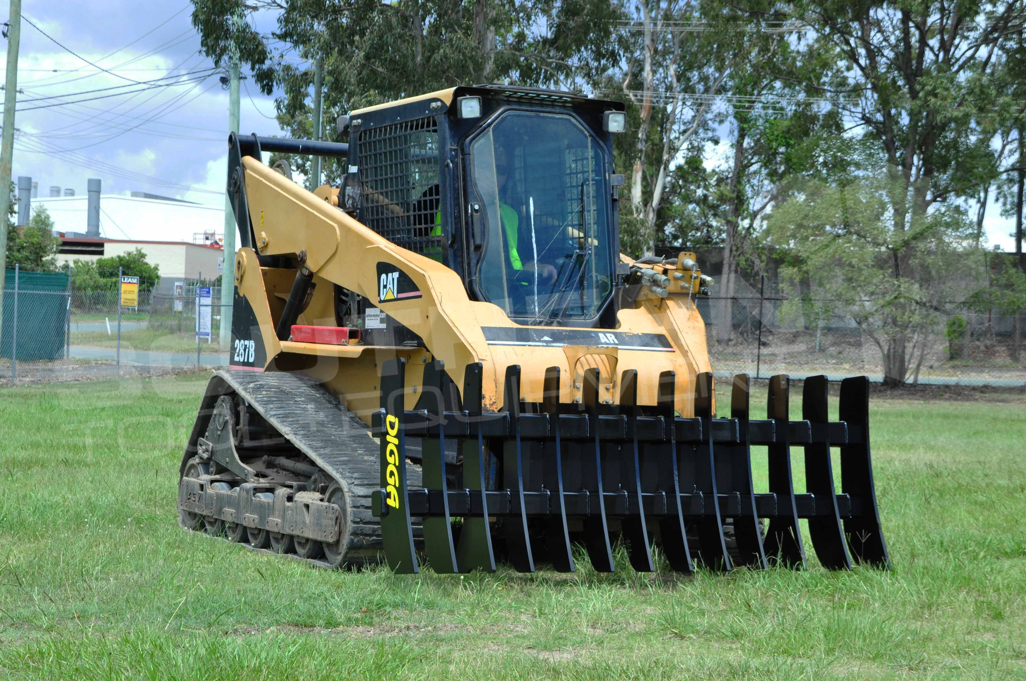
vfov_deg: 17.4
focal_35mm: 78
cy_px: 340
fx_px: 2220
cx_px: 513
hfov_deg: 26.0
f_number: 10
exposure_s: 1/400
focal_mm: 52
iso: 800
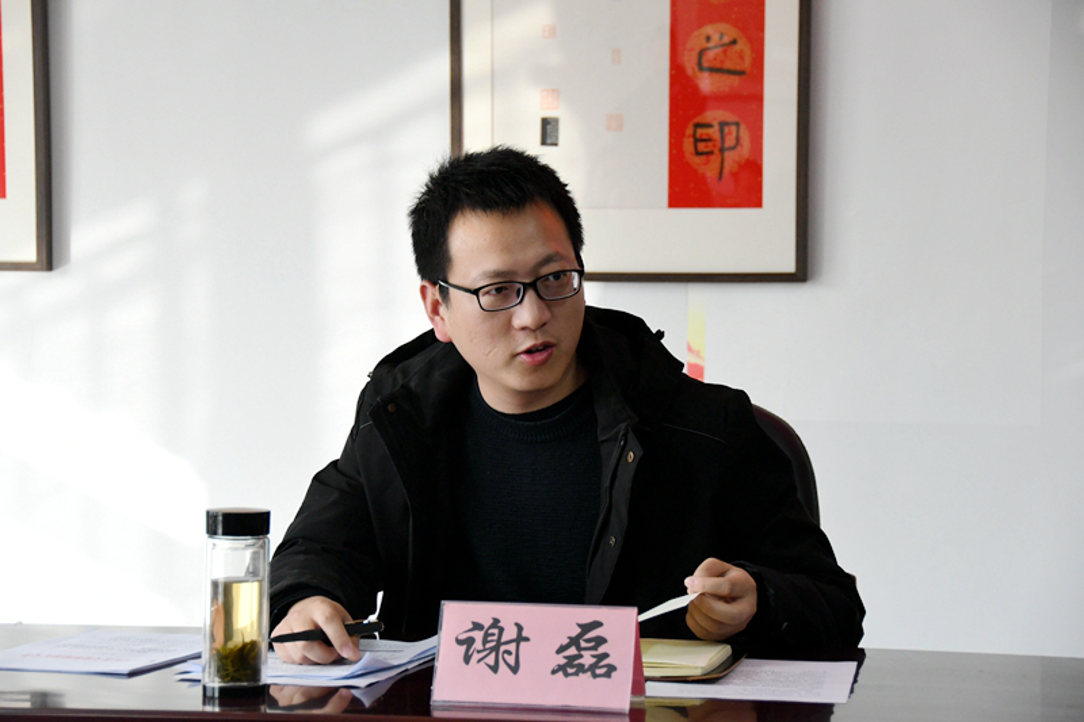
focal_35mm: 105
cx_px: 542
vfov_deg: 13.0
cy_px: 361
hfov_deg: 19.5
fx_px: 3161
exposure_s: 1/200
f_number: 5
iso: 2000
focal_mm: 70
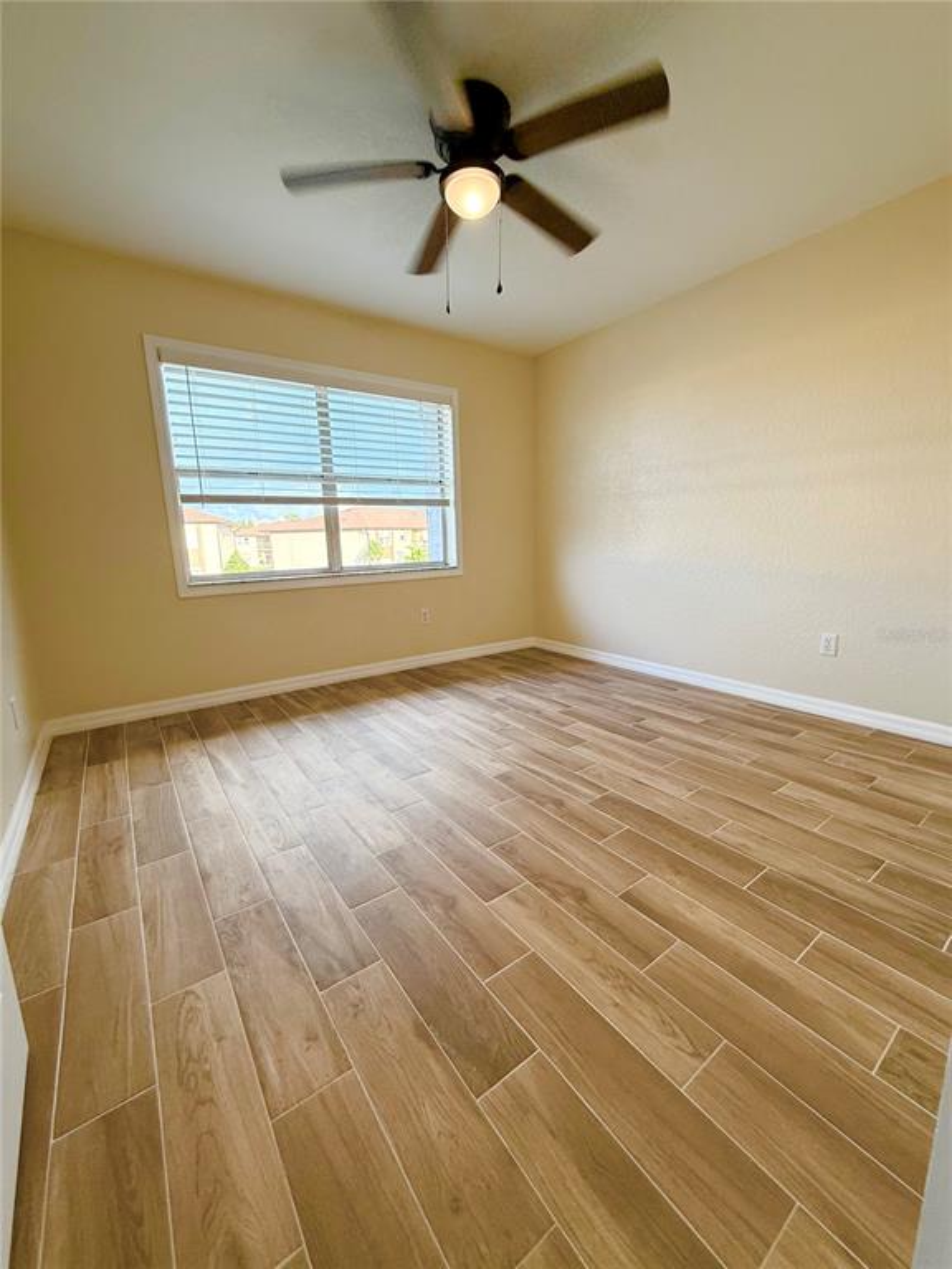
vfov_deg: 102.1
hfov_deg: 85.7
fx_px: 513
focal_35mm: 14
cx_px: 476
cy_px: 634
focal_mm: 2.22
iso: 100
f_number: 2.2
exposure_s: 1/99
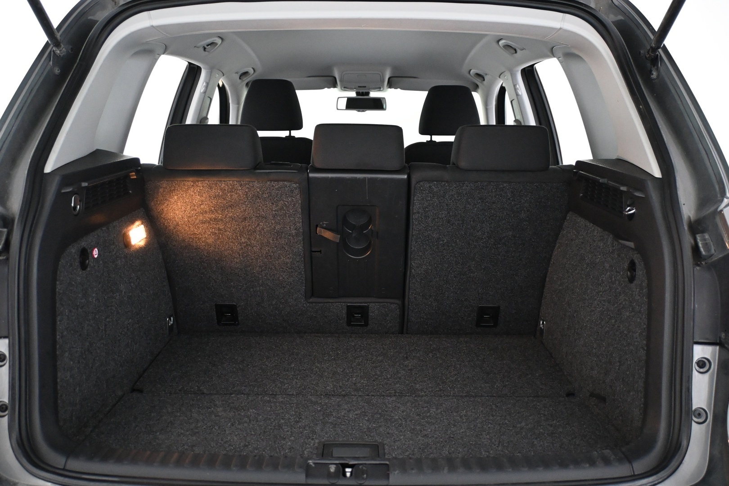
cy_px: 243
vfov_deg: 39.1
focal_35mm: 34
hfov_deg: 56.1
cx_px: 364
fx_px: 683
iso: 3600
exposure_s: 1/60
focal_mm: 22.5
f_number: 4
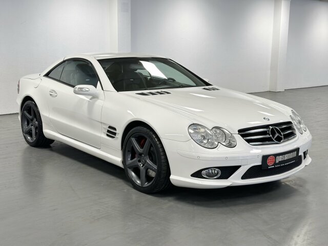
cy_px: 123
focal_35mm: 48
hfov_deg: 39.7
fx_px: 455
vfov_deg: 30.3
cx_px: 164
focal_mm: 6.86
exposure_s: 1/81
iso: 80
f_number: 1.78
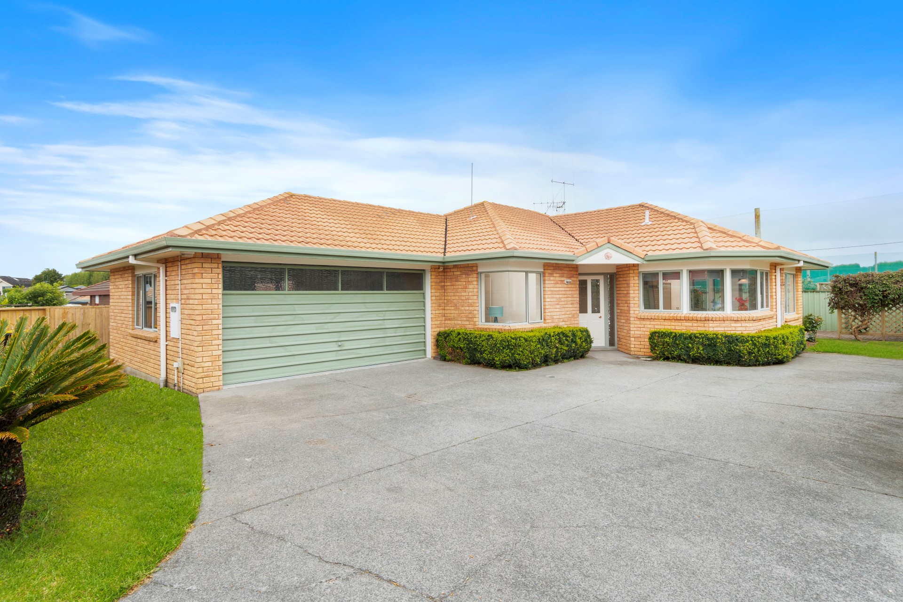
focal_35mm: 18
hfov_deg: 90.0
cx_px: 452
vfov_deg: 67.4
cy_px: 301
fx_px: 451
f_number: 7.1
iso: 250
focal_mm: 12
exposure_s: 1/400
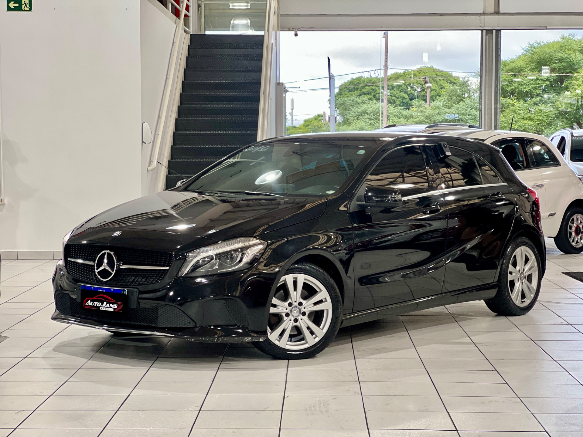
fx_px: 1297
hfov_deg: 25.3
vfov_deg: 19.1
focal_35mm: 77
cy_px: 218
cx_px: 292
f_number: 2.8
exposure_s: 1/40
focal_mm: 9
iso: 250
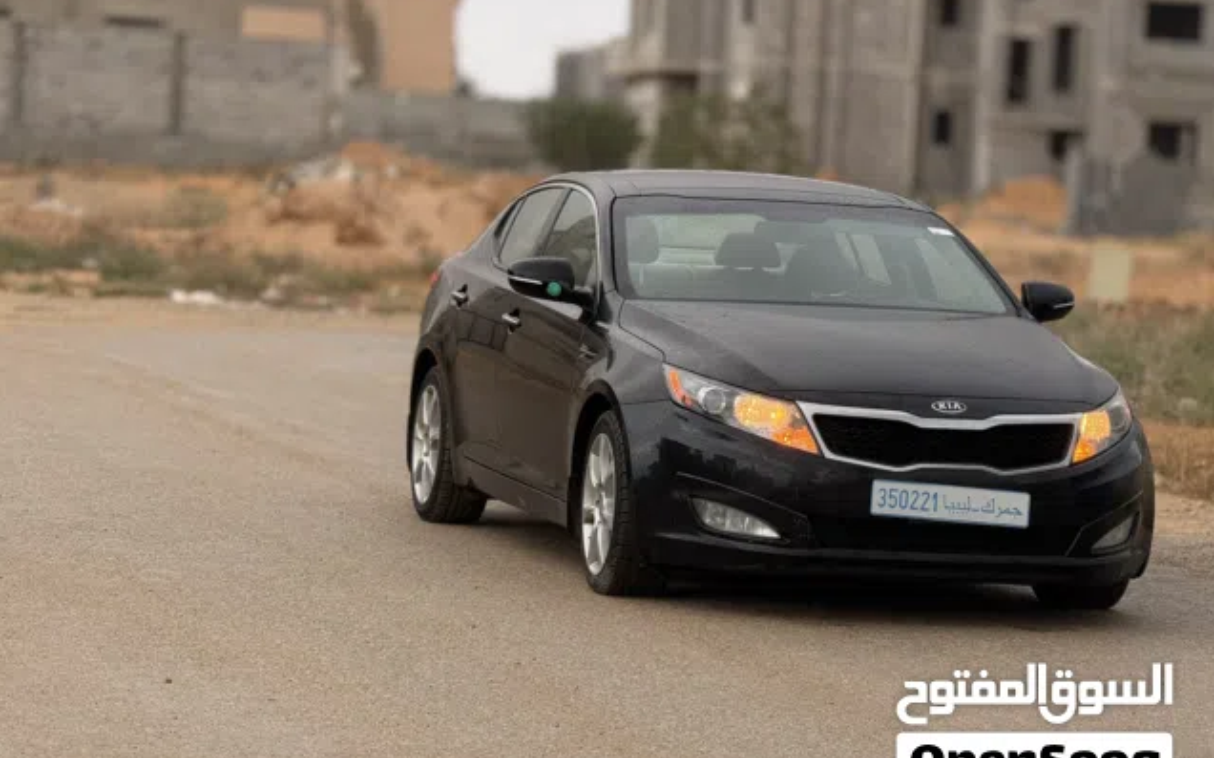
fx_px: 4233
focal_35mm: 128
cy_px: 388
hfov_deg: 16.3
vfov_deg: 10.2
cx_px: 609
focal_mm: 15.66
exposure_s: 1/99
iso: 200
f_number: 2.8
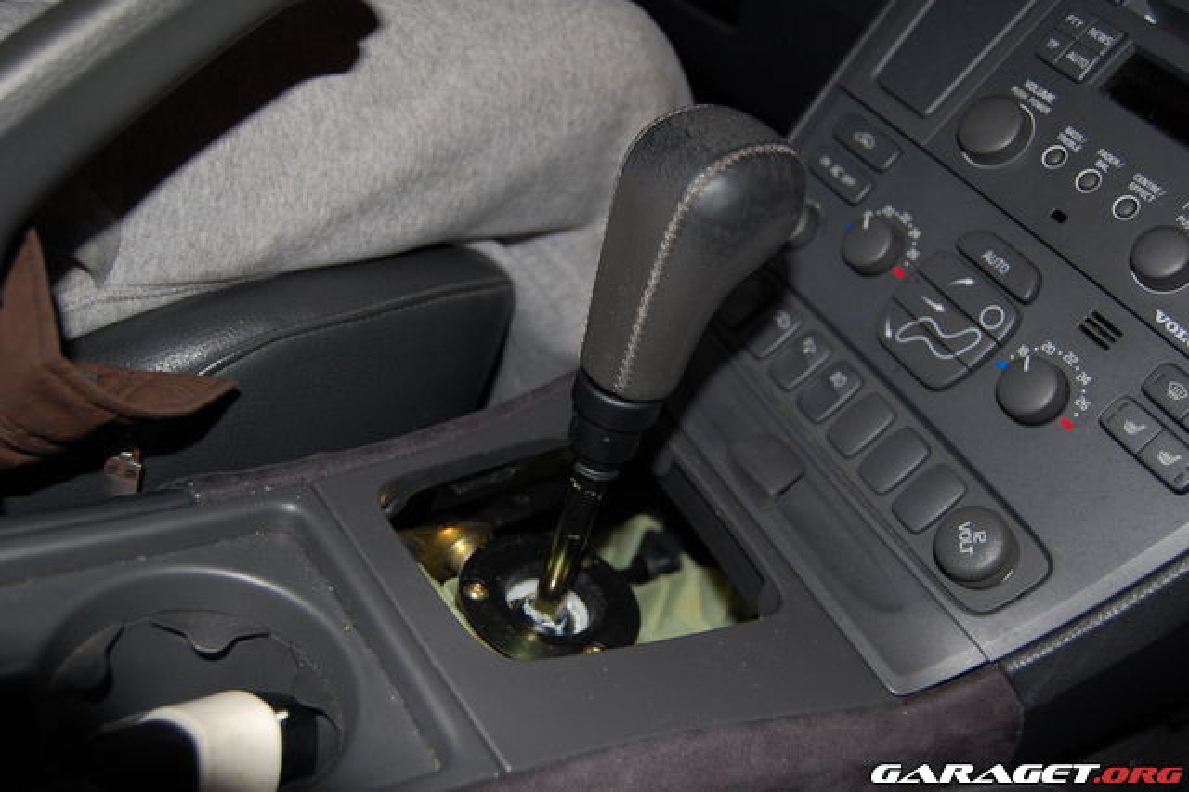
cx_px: 594
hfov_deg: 55.1
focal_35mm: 34
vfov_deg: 38.3
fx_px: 1139
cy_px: 396
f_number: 3.8
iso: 400
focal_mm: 23
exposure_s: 1/60
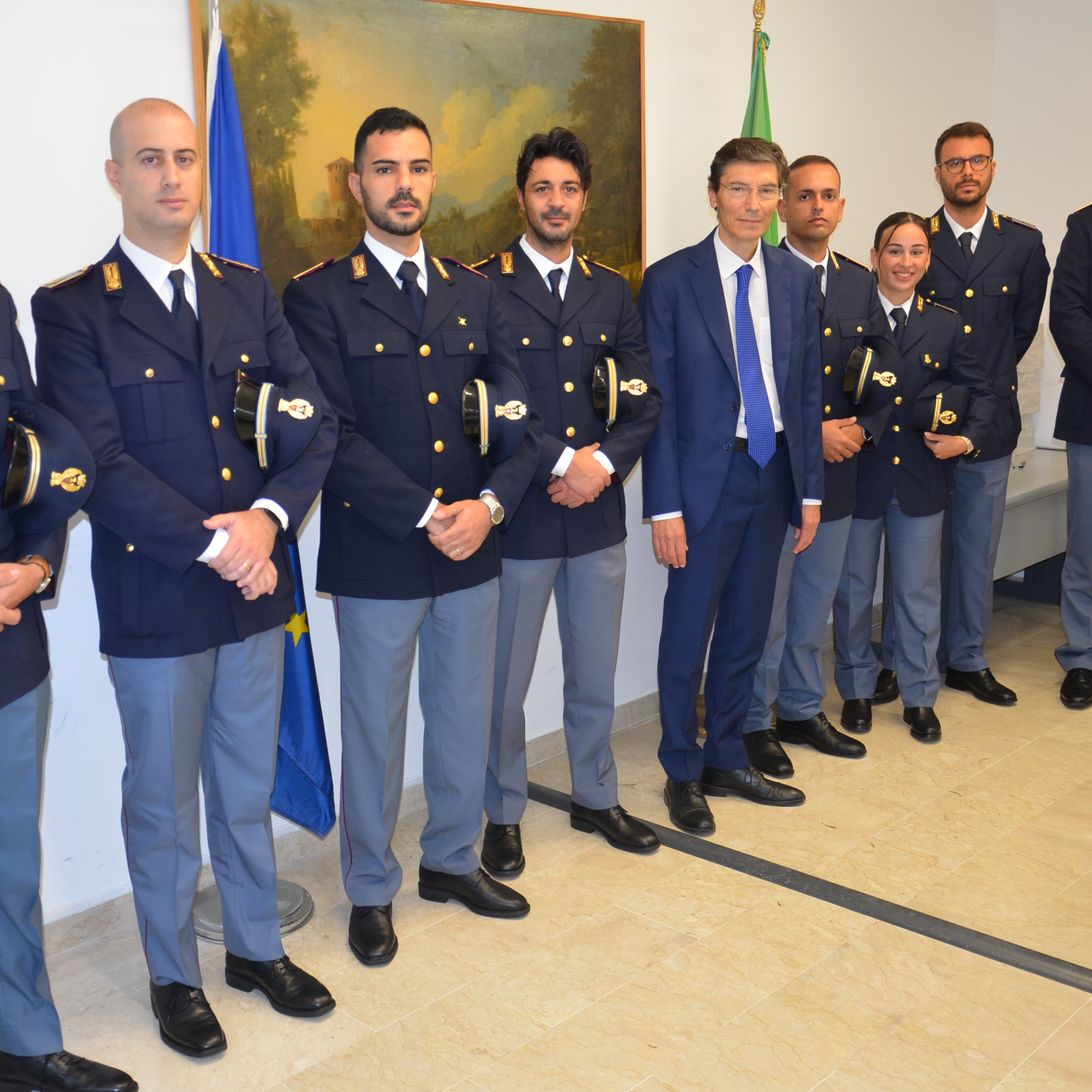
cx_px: 455
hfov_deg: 43.7
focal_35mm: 38
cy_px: 568
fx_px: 1356
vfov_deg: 43.8
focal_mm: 18
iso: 500
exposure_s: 1/60
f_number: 3.5
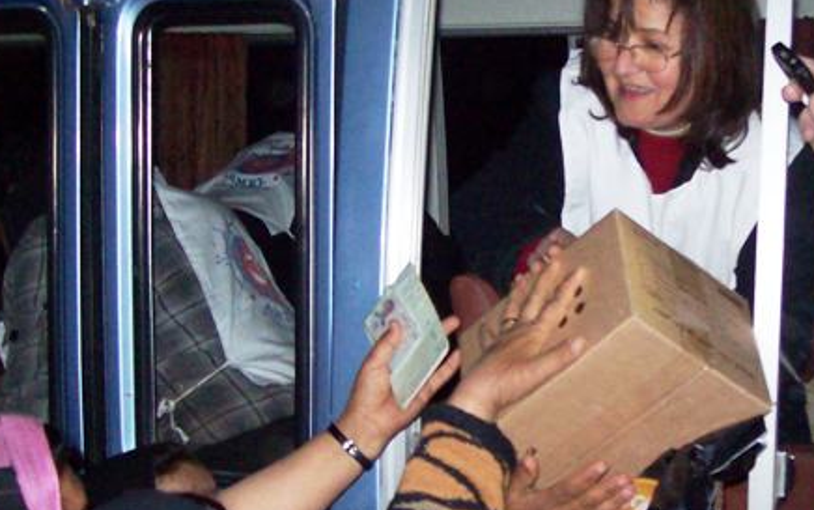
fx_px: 1554
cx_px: 571
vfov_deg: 18.6
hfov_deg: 29.1
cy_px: 303
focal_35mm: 70
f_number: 2.7
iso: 200
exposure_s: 1/64
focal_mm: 6
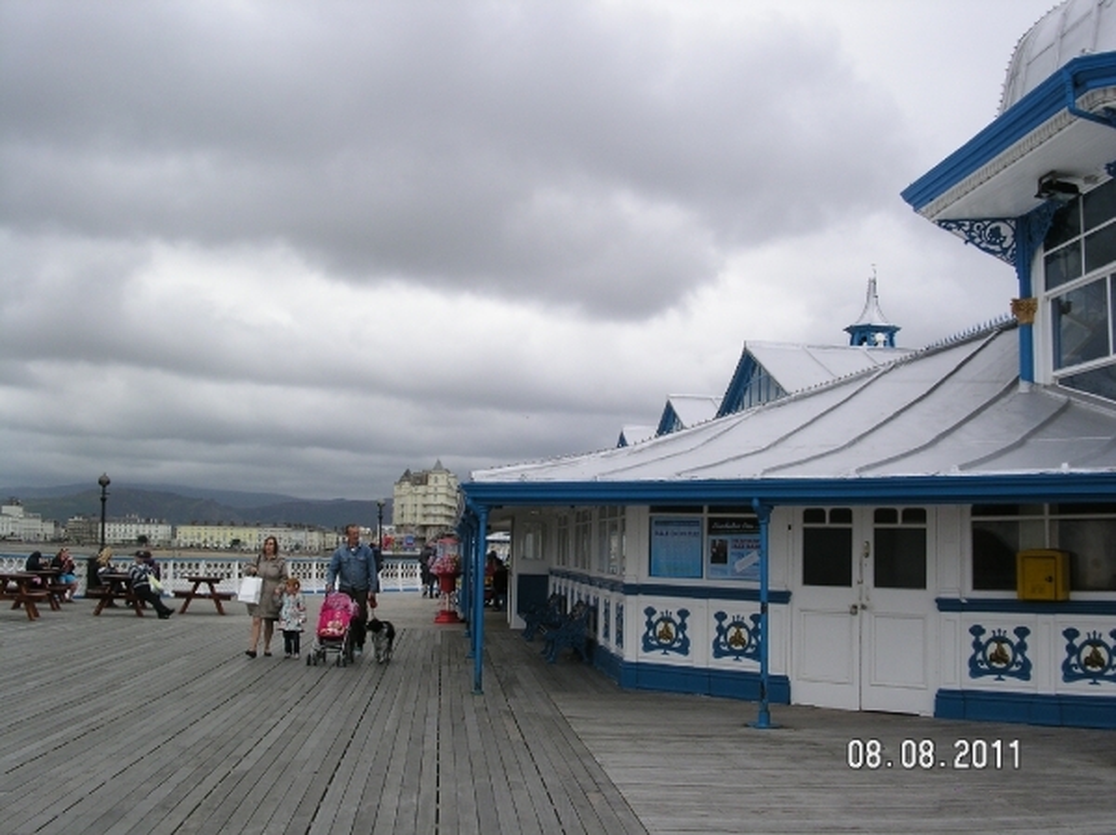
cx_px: 558
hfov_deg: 49.0
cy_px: 418
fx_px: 1224
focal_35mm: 38
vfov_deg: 37.7
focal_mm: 7.8
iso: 100
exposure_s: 1/350
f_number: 5.6
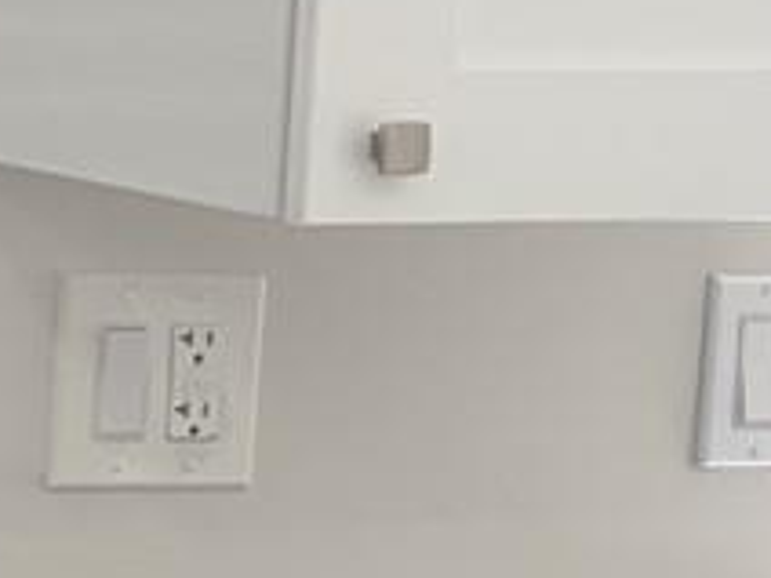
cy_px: 211
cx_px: -1338
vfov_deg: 8.2
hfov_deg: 9.3
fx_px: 4031
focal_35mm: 181
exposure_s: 1/120
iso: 125
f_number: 1.78
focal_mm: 6.76
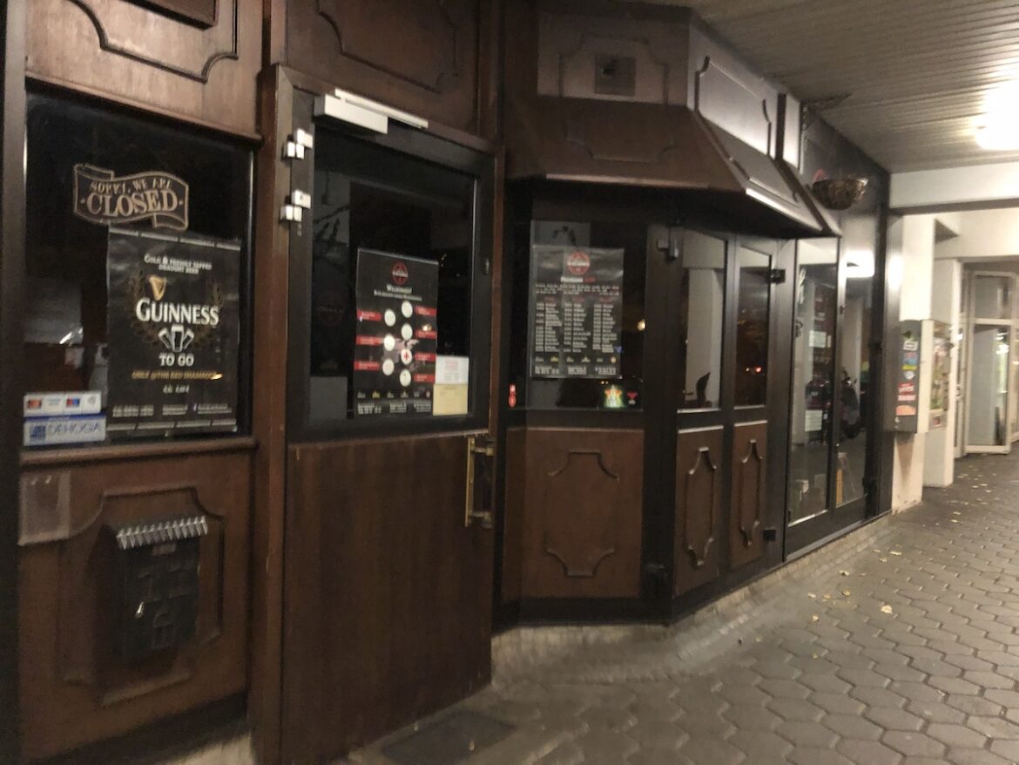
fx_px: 824
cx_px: 510
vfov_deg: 49.8
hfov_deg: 63.4
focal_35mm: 28
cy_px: 382
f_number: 1.8
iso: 100
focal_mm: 3.99
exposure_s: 1/4
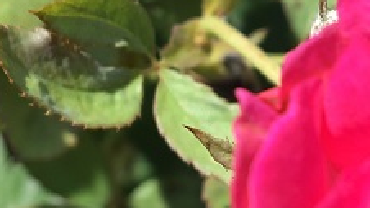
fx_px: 1099
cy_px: 239
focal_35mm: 112
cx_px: 324
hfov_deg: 18.8
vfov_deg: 10.7
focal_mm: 4.15
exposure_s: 1/620
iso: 25
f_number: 2.2
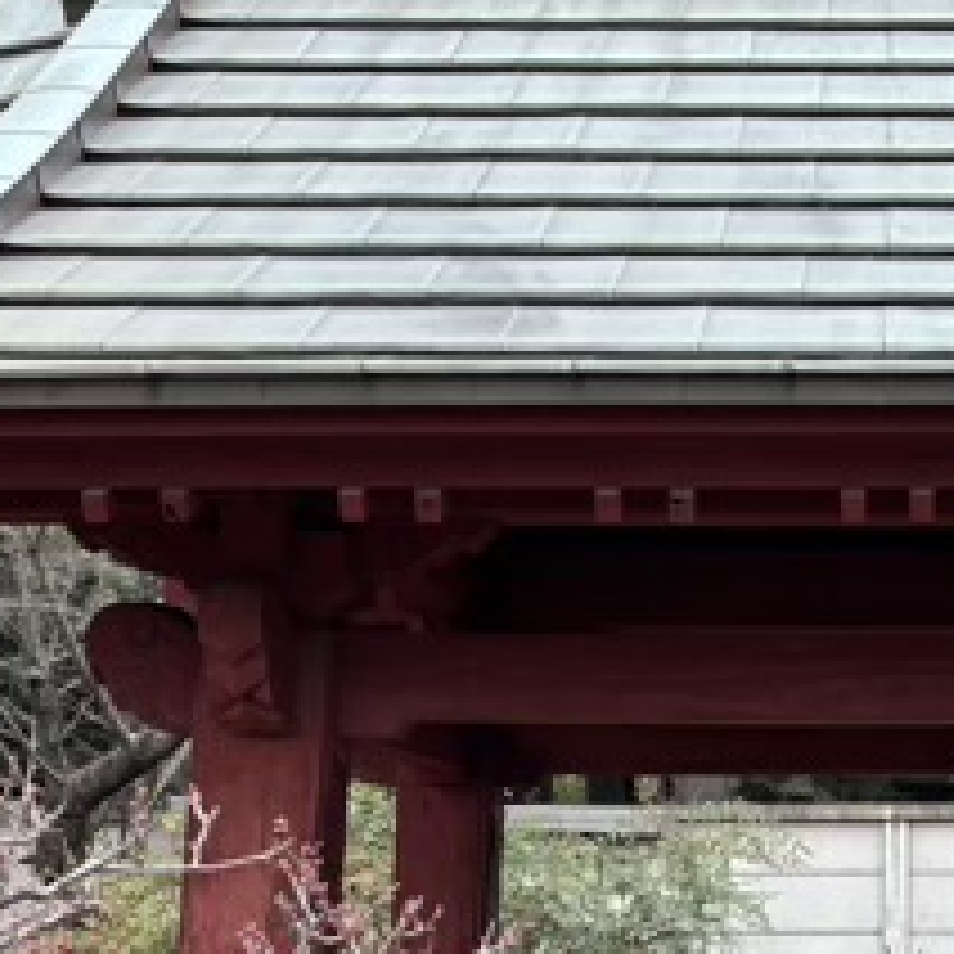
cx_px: 936
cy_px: 889
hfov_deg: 22.0
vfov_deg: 22.1
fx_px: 2370
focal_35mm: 76
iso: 64
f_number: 1.6
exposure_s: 1/121
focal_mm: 5.96
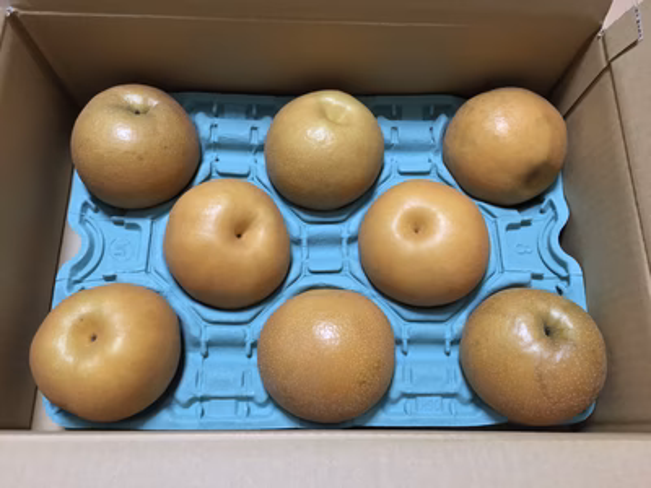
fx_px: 545
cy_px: 244
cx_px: 326
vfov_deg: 48.2
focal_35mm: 29
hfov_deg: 61.7
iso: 200
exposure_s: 1/30
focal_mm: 4.15
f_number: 2.2
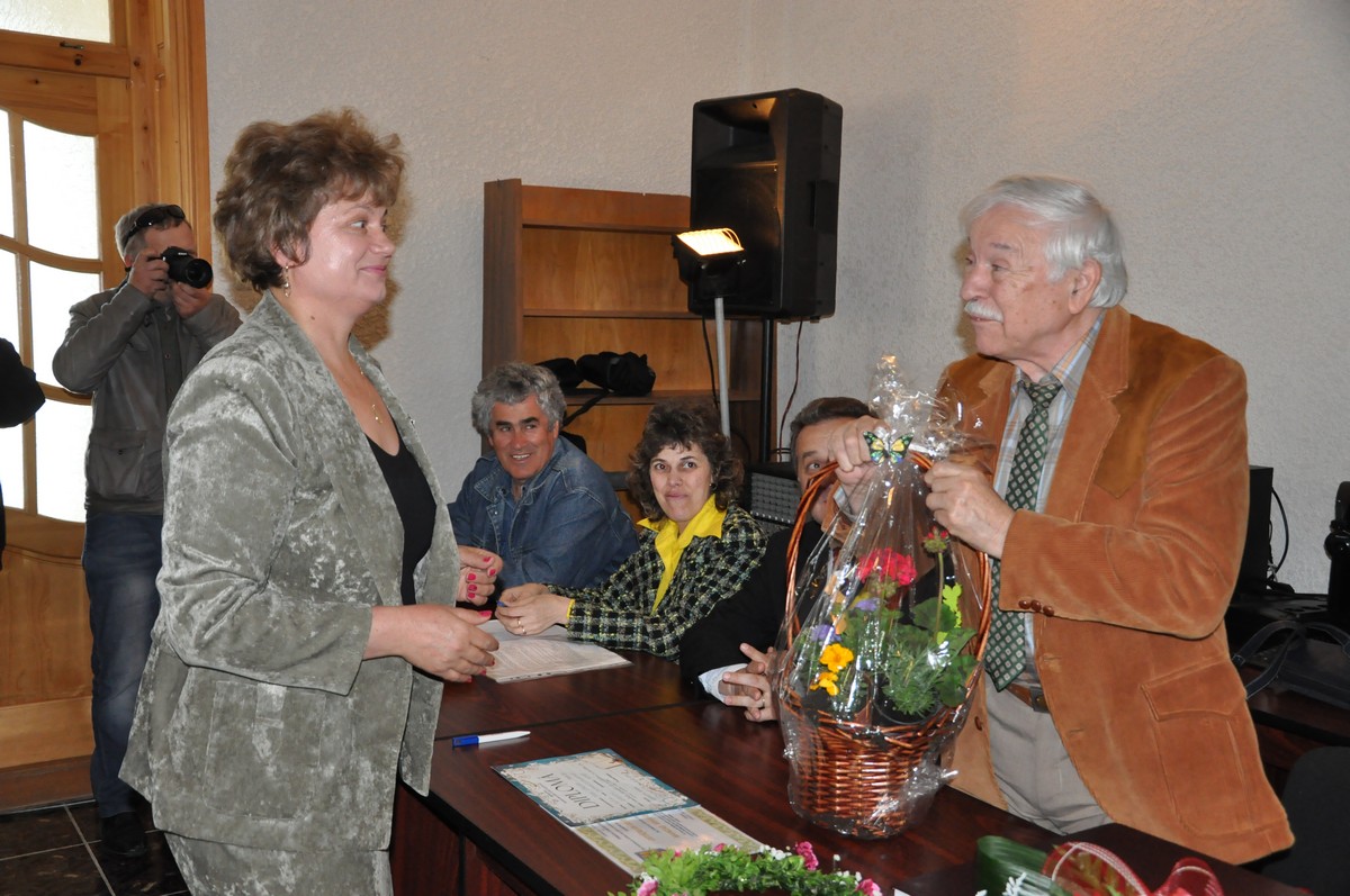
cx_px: 675
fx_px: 1461
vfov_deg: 34.1
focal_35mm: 39
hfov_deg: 49.6
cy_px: 448
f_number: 4
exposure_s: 1/200
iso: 1600
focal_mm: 26
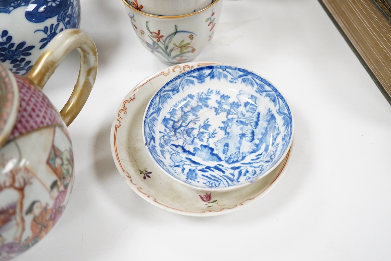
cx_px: 196
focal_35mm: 45
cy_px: 130
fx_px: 489
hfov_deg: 43.6
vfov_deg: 29.9
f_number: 4
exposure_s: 1/250
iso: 2500
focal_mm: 30
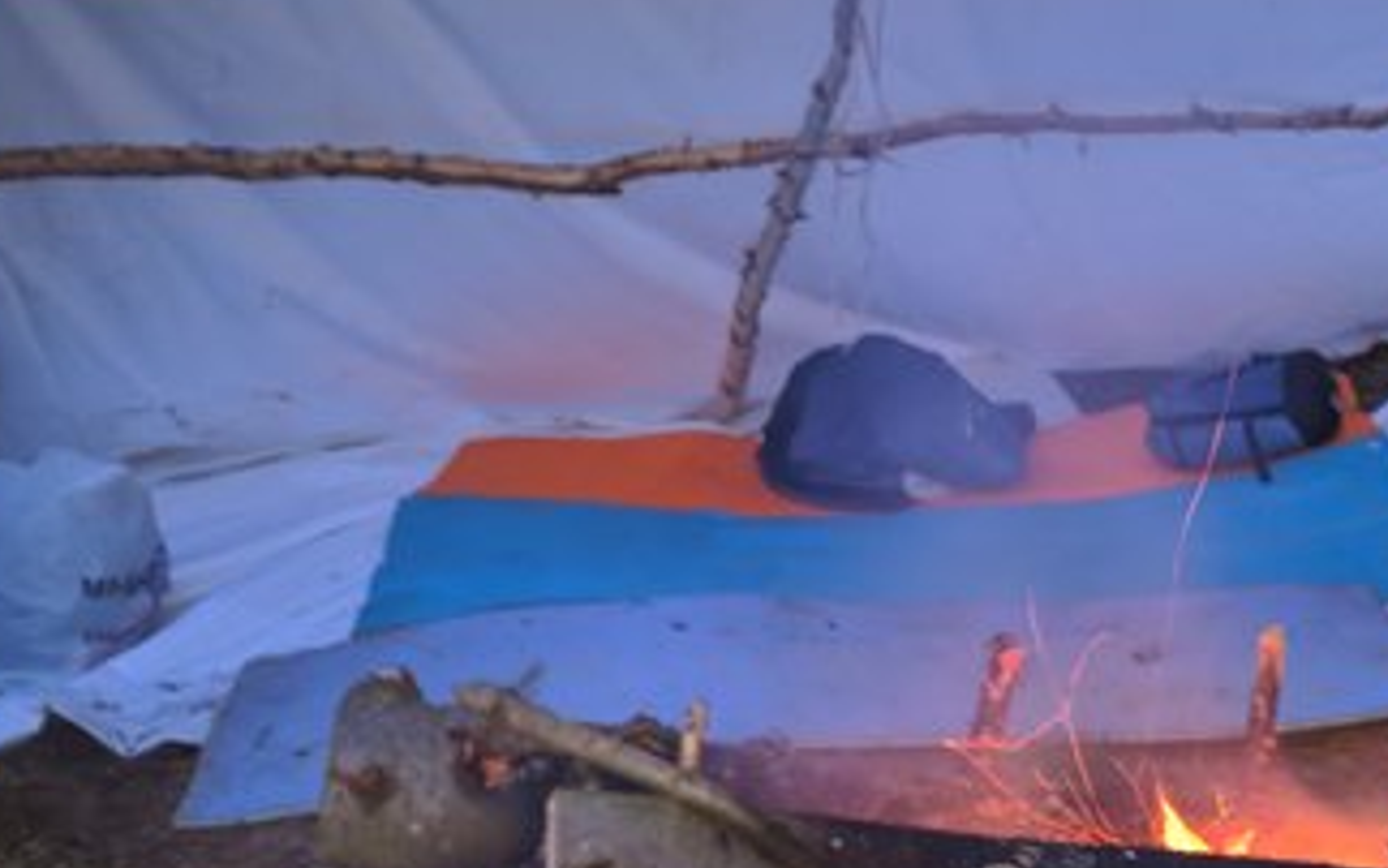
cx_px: 967
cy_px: 567
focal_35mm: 63
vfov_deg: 20.6
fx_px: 2384
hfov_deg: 32.1
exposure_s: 1/1.25
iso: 477
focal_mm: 3.94
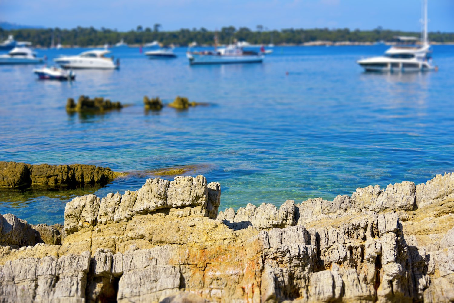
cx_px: 227
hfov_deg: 42.7
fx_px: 580
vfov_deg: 29.2
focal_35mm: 46
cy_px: 152
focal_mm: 46
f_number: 4
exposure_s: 1/1250
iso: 64
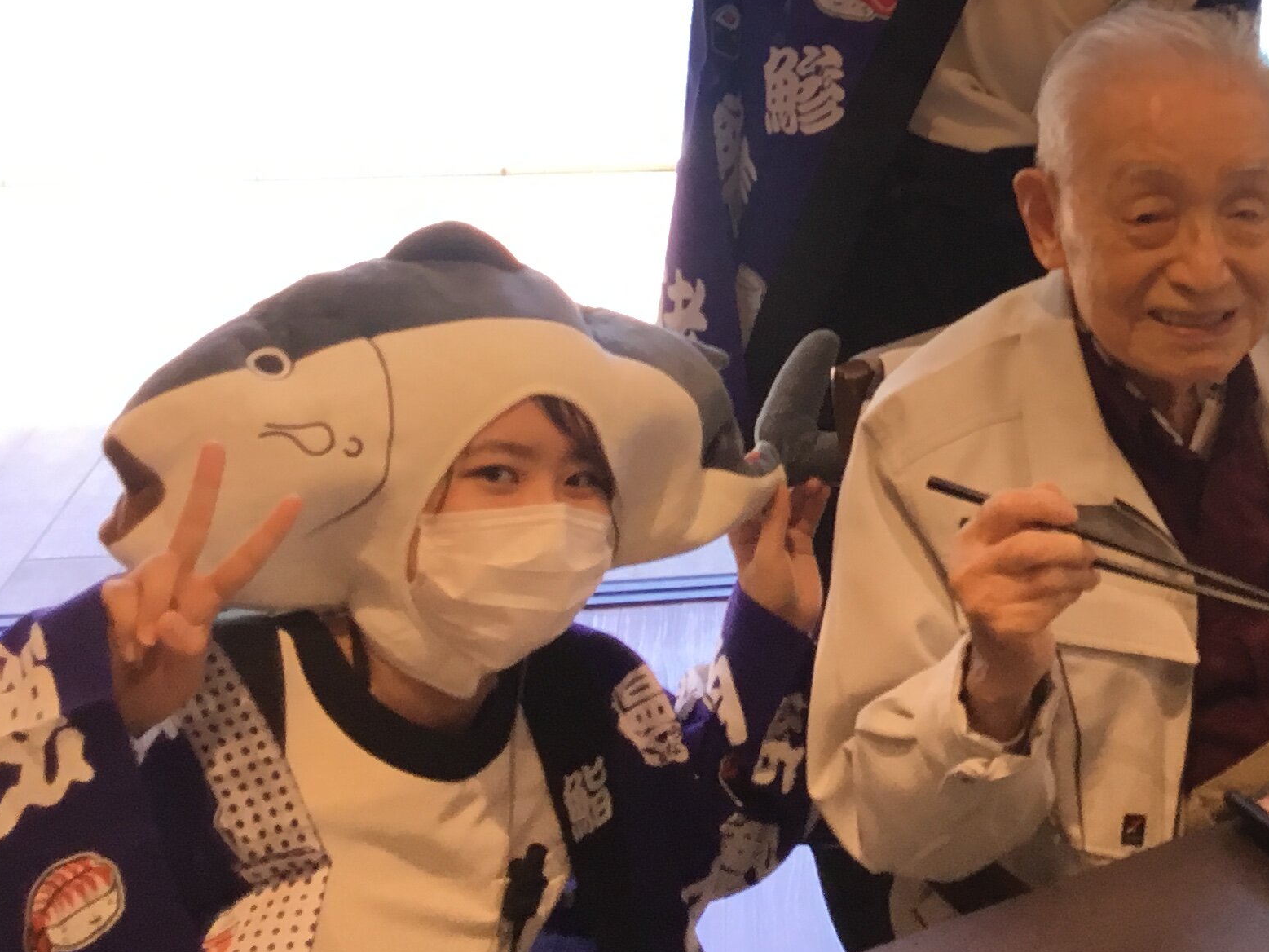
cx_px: 1149
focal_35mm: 65
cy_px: 68
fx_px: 2383
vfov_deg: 22.0
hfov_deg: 28.6
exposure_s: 1/40
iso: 25
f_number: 2.4
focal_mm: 3.3
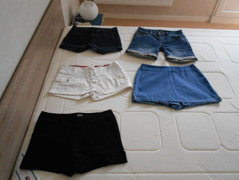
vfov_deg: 46.8
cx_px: 120
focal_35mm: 30
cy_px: 90
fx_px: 207
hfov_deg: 60.0
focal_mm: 5.1
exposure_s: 1/30
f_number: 3.4
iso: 400
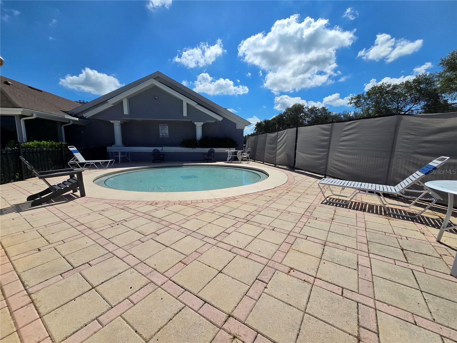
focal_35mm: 13
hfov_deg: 106.2
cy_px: 172
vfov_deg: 89.9
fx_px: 172
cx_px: 228
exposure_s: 1/5357
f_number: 2.2
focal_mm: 2.2
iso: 50
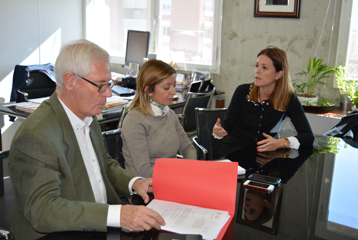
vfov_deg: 29.9
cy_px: 120
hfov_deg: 43.6
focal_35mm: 45
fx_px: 448
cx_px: 179
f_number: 4.2
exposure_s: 1/100
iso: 400
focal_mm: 30
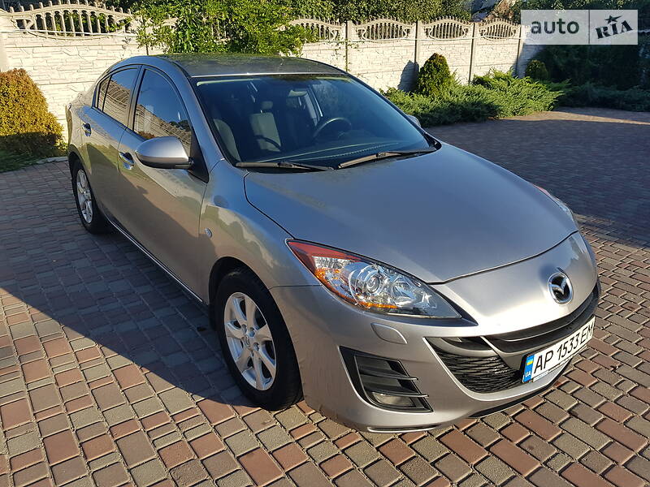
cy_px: 244
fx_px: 488
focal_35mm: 26
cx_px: 325
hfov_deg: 67.3
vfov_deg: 53.1
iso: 40
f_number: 1.7
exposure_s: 1/1196
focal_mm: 4.2
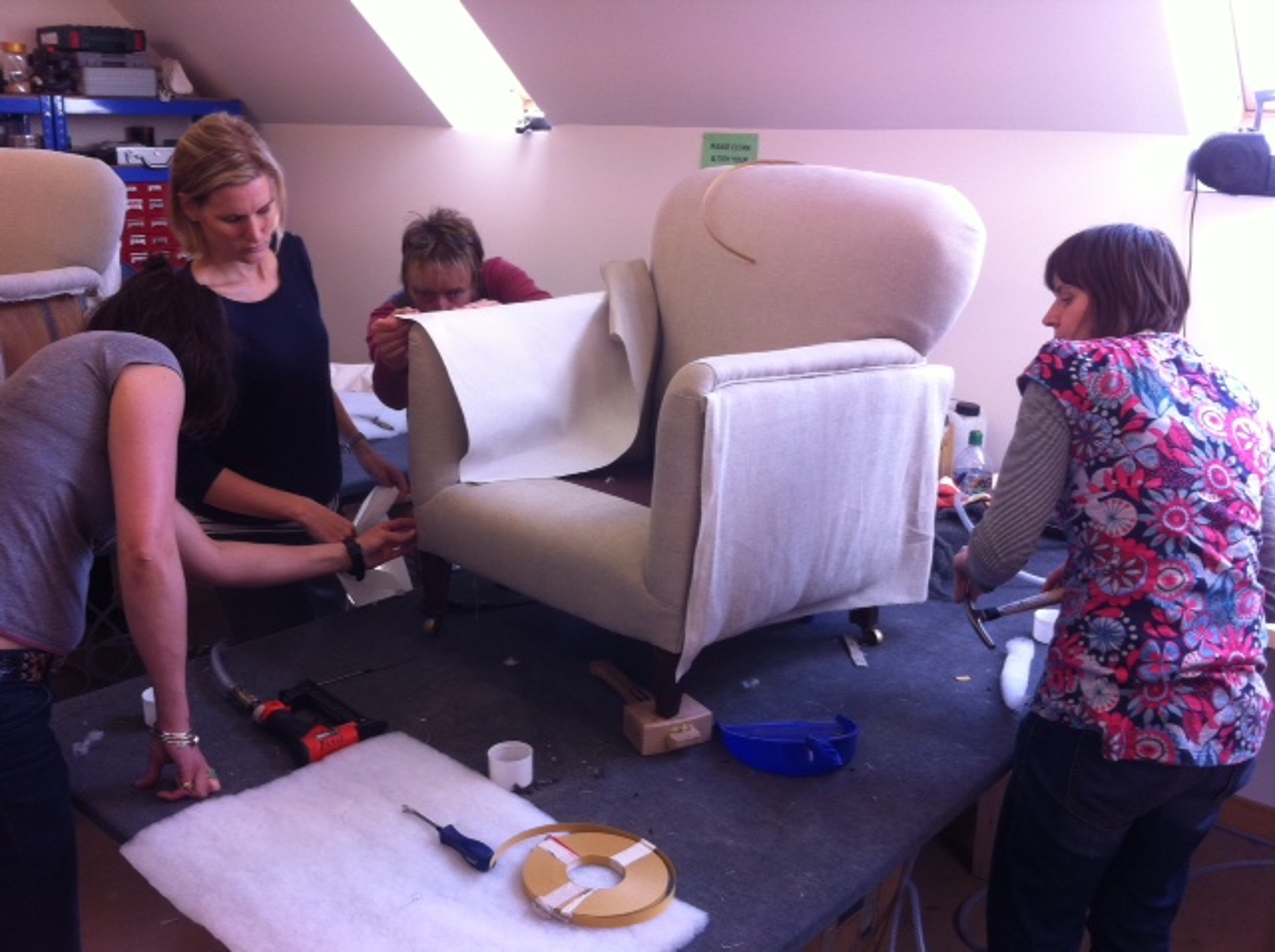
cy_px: 476
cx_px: 638
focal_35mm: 35
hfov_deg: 52.7
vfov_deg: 40.6
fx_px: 1287
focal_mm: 3.85
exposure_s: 1/60
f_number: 2.8
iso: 80
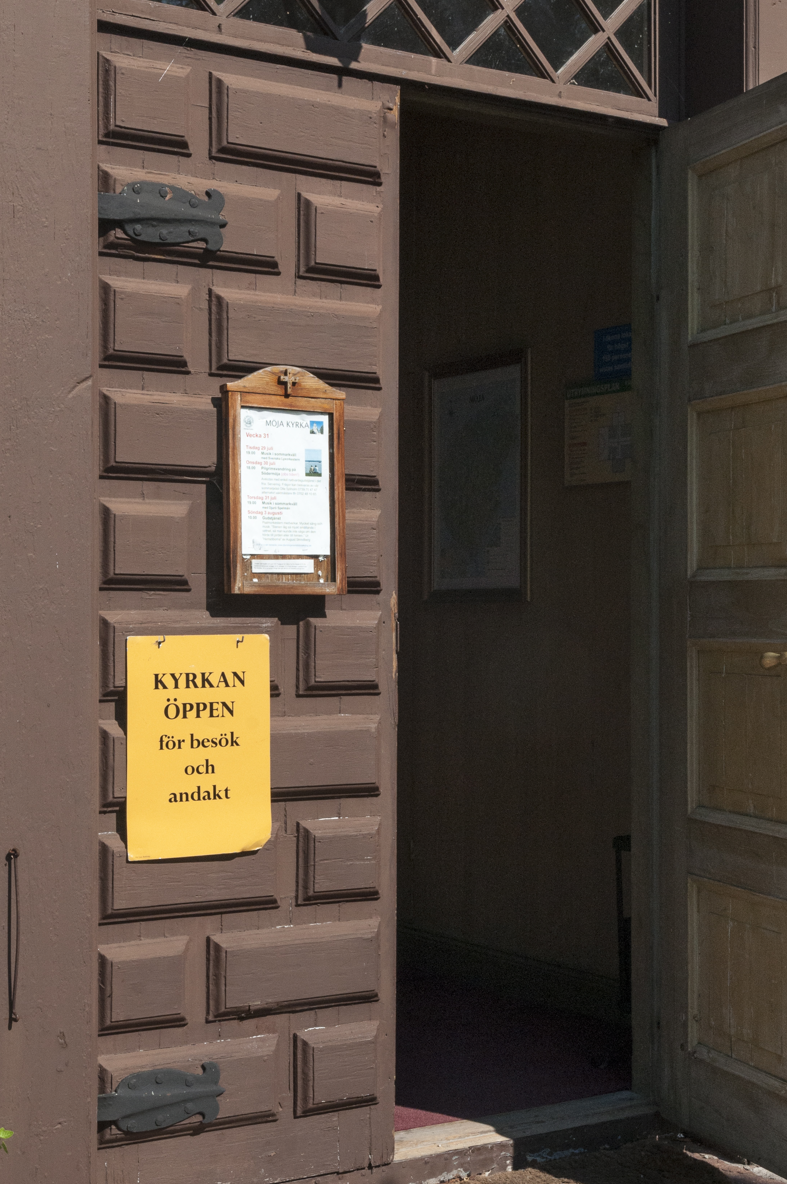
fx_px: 1808
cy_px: 602
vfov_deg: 36.3
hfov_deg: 24.5
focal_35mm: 55
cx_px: 453
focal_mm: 28
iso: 400
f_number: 13
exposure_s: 1/750
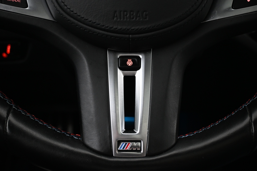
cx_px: 128
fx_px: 241
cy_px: 86
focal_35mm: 34
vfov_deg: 39.1
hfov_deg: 56.1
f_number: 4
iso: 1600
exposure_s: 1/15
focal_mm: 22.5
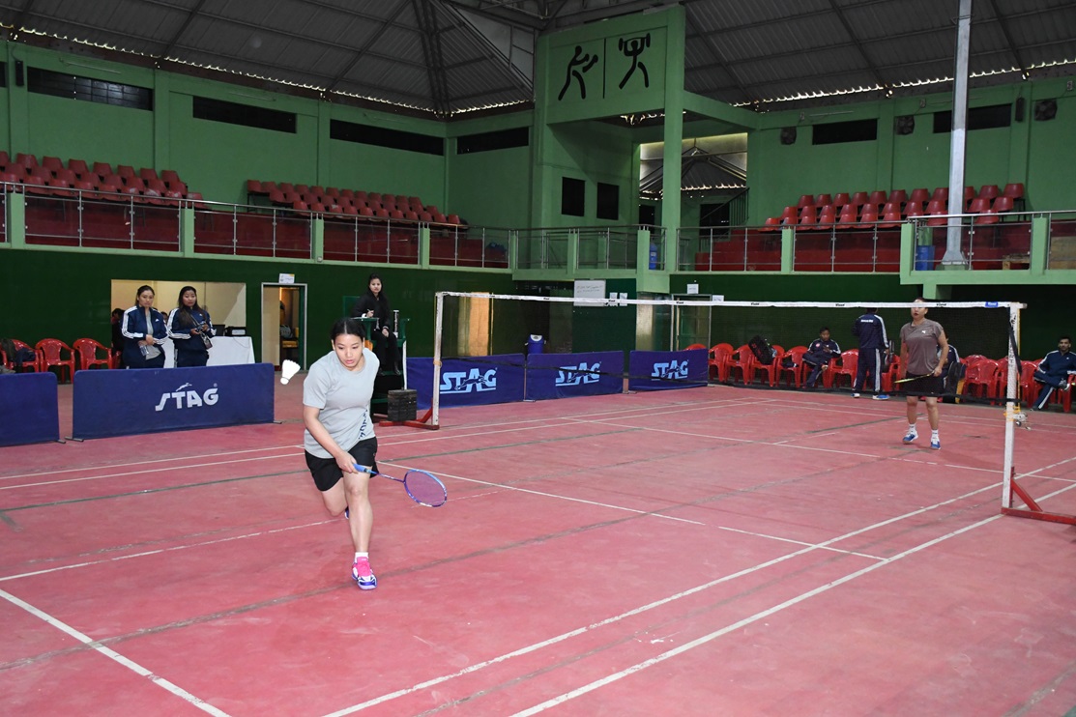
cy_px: 358
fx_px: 1016
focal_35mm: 34
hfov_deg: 55.8
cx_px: 538
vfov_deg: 38.9
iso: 4000
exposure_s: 1/250
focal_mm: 23
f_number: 4.5
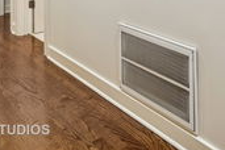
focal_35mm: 45
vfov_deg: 24.8
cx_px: 225
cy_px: -59
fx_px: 281
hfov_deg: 38.7
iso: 320
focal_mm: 16
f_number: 8
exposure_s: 1/8
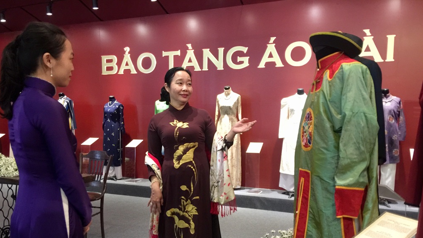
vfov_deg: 36.3
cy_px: 160
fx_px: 359
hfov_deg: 61.0
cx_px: 212
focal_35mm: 32
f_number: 2.2
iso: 160
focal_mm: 4.15
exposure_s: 1/8
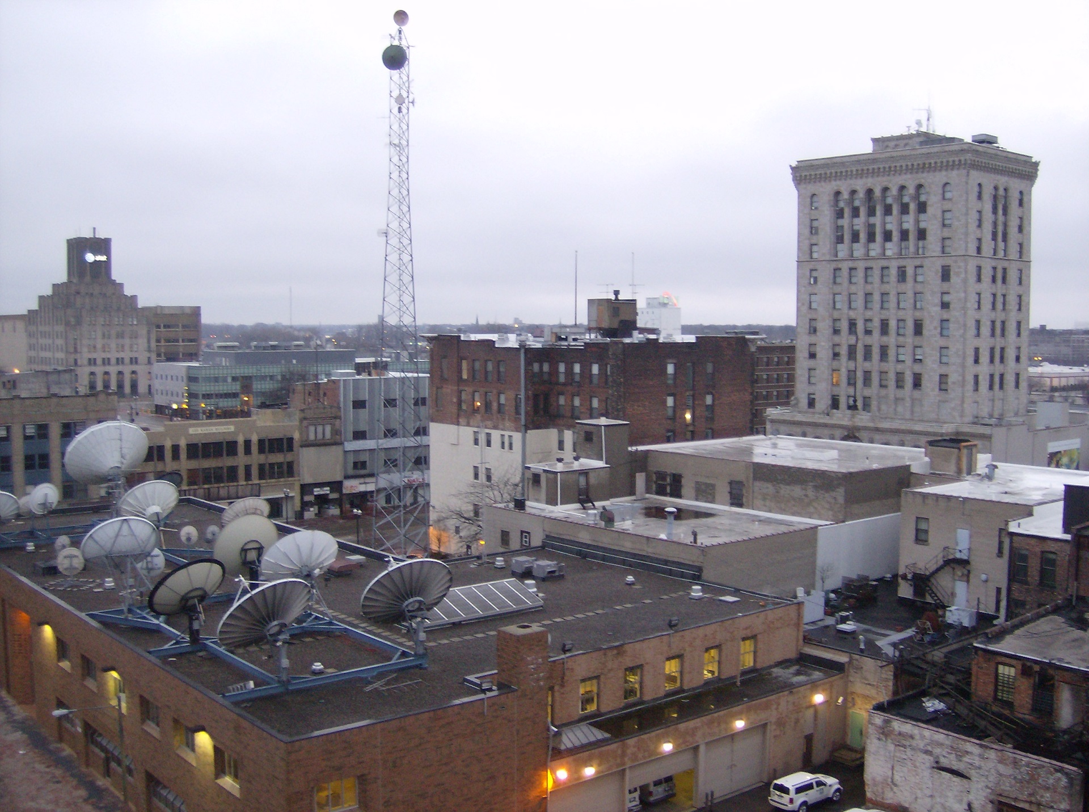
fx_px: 1130
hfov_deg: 51.5
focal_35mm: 36
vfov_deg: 39.5
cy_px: 406
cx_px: 544
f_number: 2.8
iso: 200
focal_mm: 6
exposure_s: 1/27.9
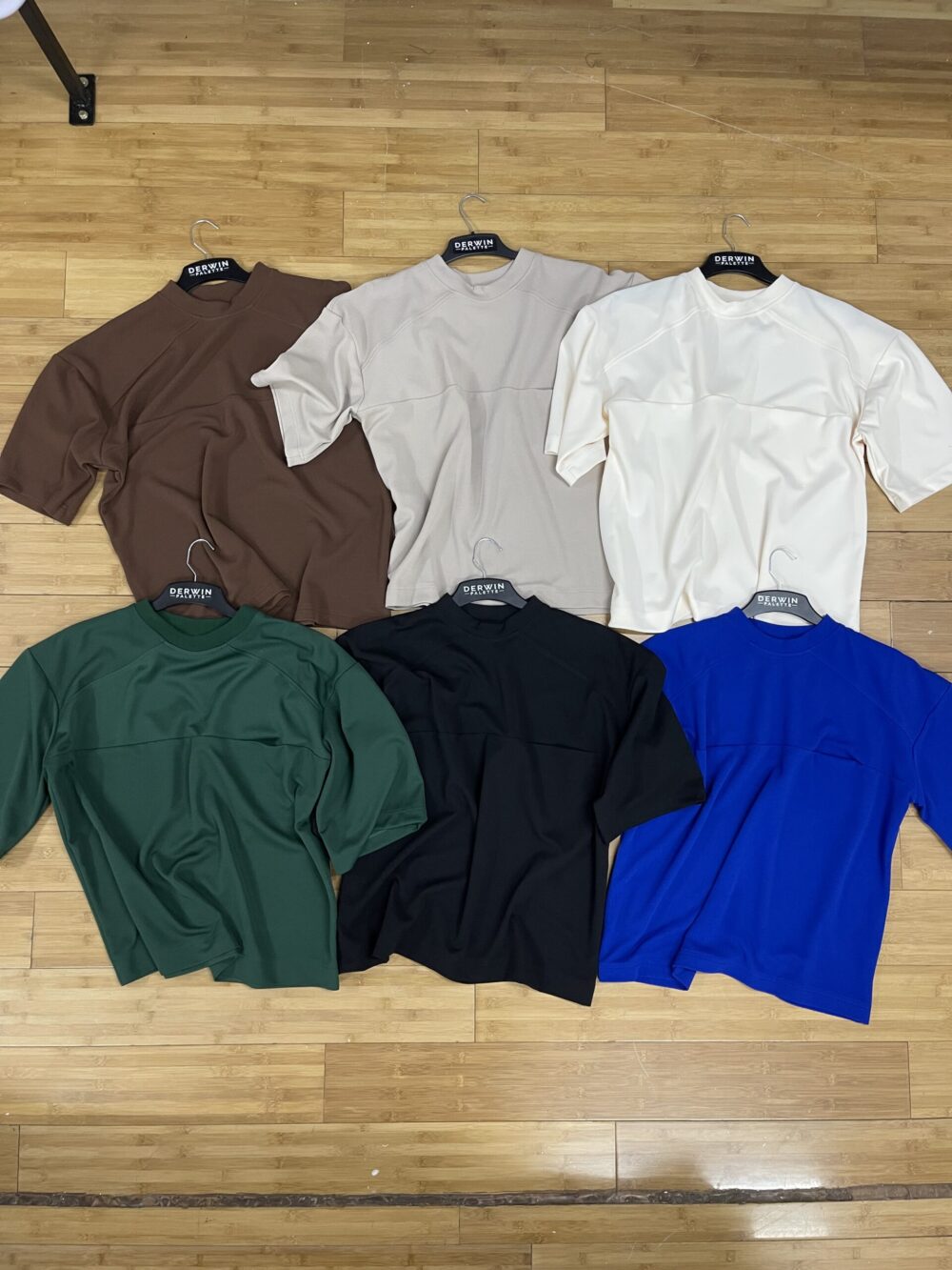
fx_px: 917
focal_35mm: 25
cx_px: 476
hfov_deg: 54.9
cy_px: 635
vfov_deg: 69.4
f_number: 1.6
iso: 200
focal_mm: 5.1
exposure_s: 1/50
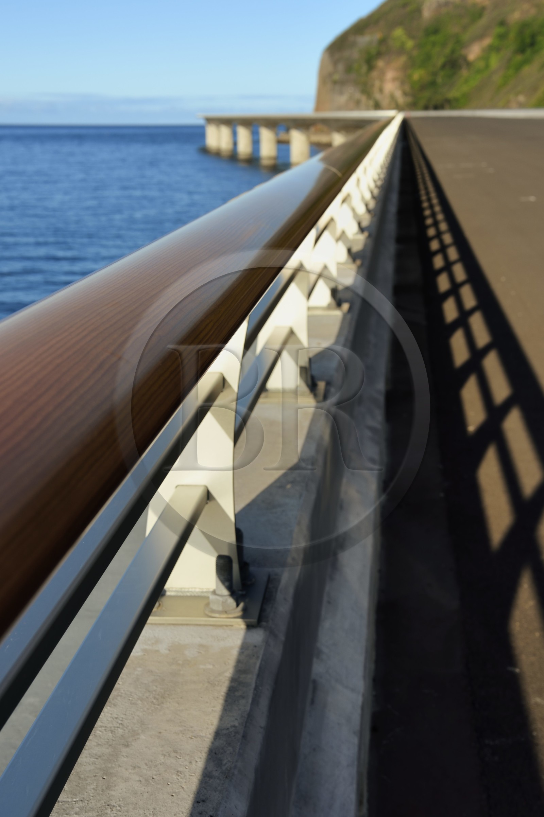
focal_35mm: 52
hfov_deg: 26.0
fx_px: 1180
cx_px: 272
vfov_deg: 38.2
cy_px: 408
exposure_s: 1/250
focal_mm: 52
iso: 200
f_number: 11
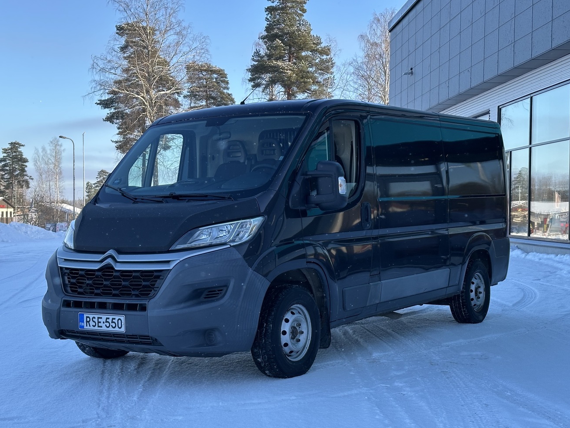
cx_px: 278
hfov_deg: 36.2
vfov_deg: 27.5
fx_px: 873
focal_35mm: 53
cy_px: 223
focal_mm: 6.86
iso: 64
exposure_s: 1/797
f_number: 1.78
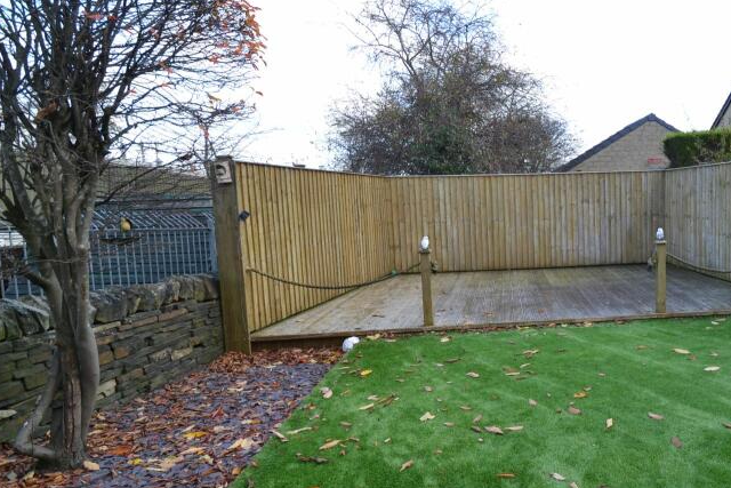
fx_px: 487
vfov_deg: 53.2
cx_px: 575
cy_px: 242
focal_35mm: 24
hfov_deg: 67.5
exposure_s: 1/125
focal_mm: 10
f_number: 5.6
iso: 200
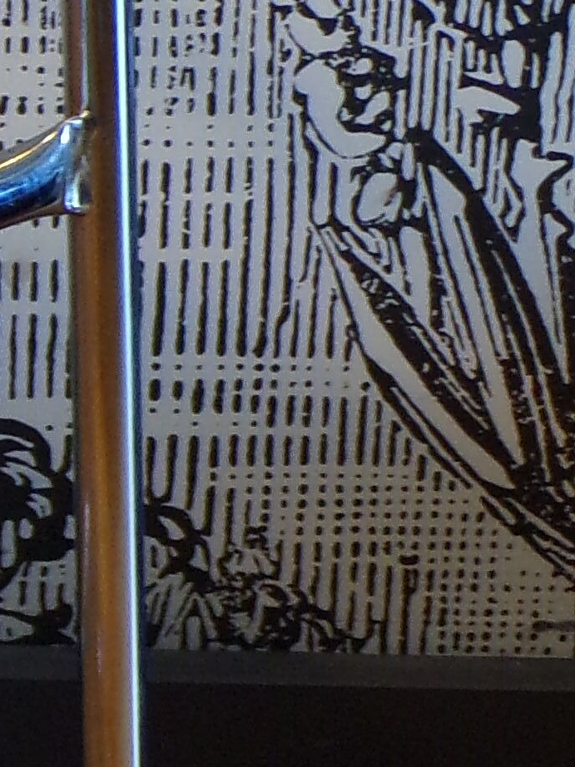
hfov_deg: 7.6
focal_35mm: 185
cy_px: 542
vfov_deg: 10.7
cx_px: -717
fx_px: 4099
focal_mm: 6.6
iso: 200
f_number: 3.3
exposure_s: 1/18
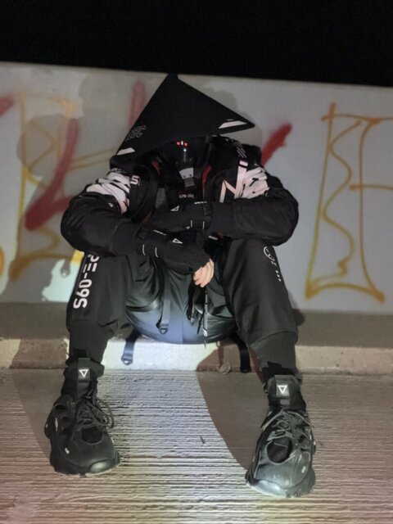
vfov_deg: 60.0
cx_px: 196
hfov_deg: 46.8
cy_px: 262
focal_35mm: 30
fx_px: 454
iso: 500
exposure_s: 1/26
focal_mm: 2.69
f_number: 1.9
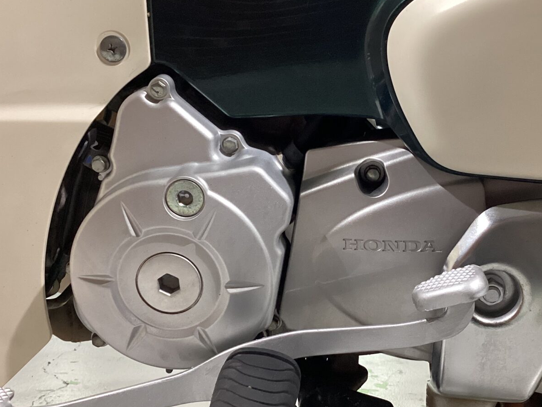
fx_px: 783
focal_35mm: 50
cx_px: 330
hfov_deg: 38.0
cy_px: 229
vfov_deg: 29.1
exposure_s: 1/60
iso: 250
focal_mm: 3.3
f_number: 2.4
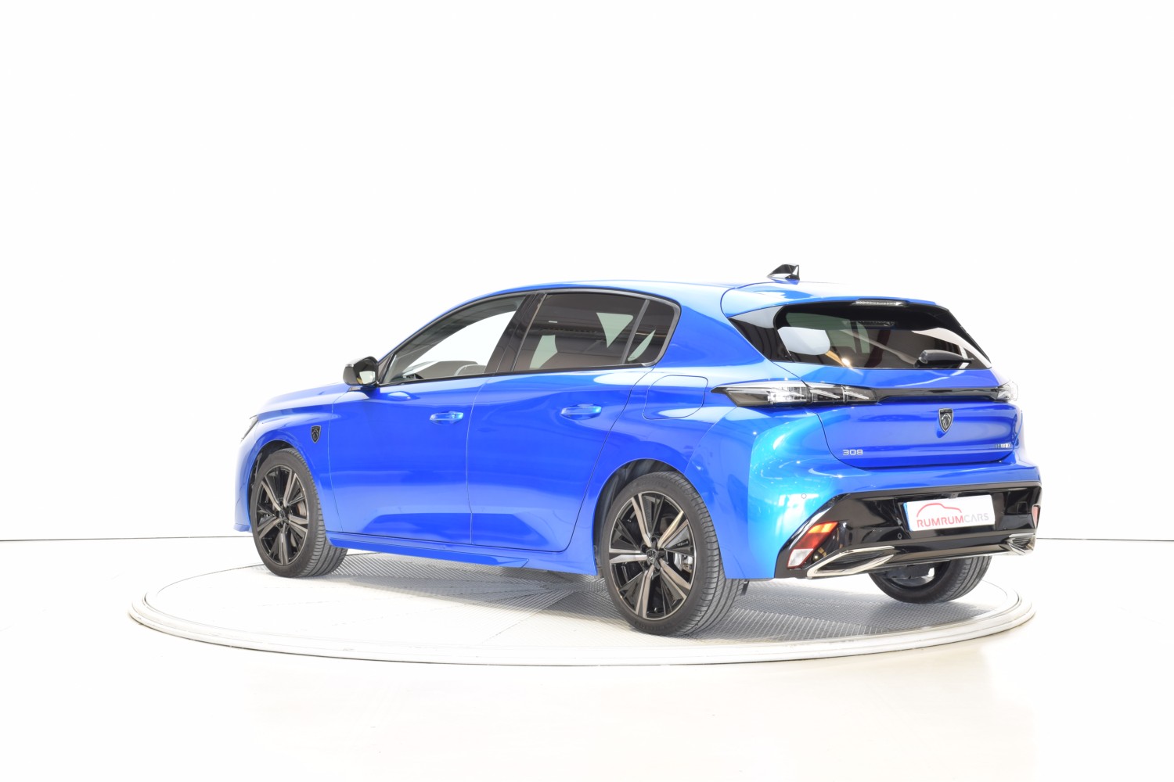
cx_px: 587
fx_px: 1859
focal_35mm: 57
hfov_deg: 35.1
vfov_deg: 23.8
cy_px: 391
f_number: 11
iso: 100
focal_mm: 38
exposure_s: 1/1.3
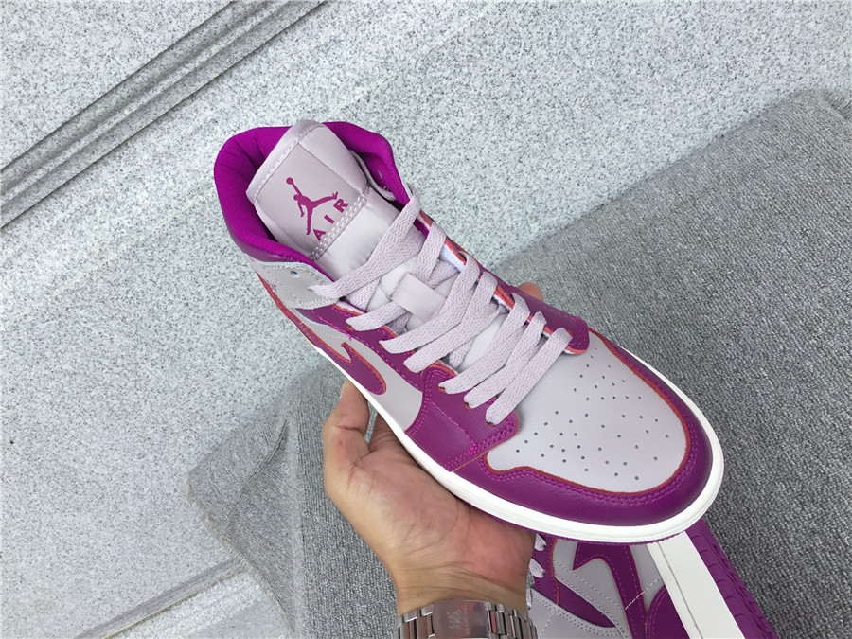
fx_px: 763
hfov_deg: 58.4
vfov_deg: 45.4
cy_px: 320
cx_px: 426
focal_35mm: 31
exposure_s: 1/314
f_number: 2.4
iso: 25
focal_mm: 3.3
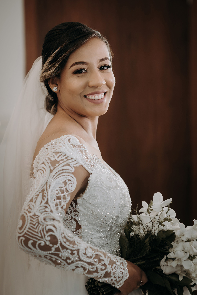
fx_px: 1042
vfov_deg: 16.1
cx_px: 98
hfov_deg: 10.8
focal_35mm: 127
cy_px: 148
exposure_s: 1/200
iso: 200
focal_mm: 85
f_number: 2
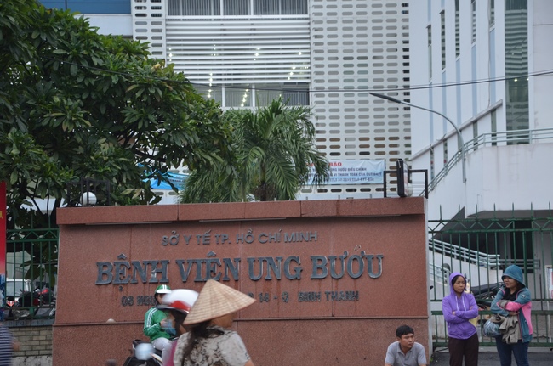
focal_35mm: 105
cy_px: 183
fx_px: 1610
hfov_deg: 19.5
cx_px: 276
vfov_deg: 13.0
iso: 1000
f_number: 5.3
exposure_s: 1/60
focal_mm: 70
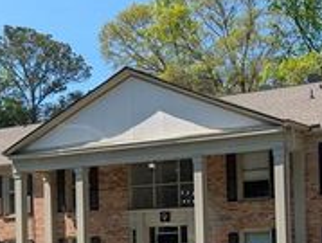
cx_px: 241
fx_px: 624
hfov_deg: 28.5
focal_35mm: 67
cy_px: 220
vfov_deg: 21.5
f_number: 1.68
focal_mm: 6.9
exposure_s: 1/744
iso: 21
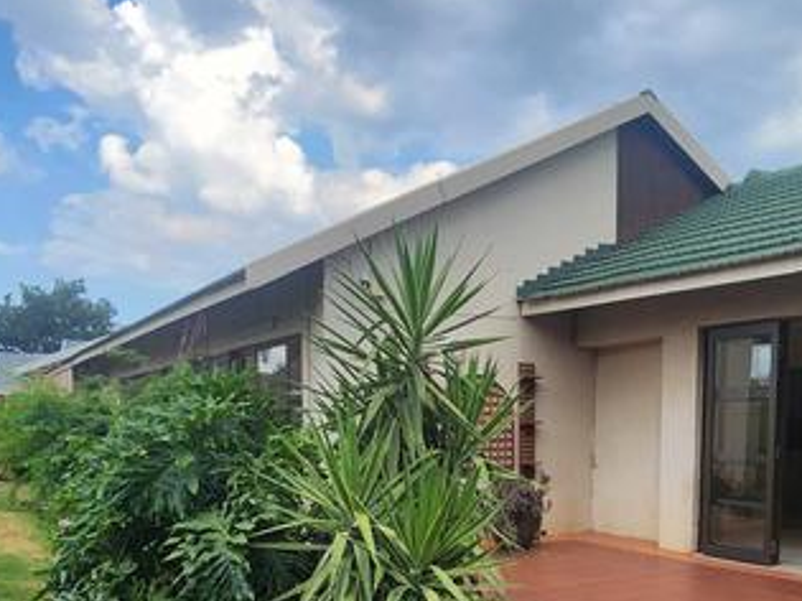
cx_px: 476
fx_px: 764
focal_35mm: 33
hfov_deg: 55.0
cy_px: 530
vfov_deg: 40.0
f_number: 2.2
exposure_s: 1/1005
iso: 50
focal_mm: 2.2
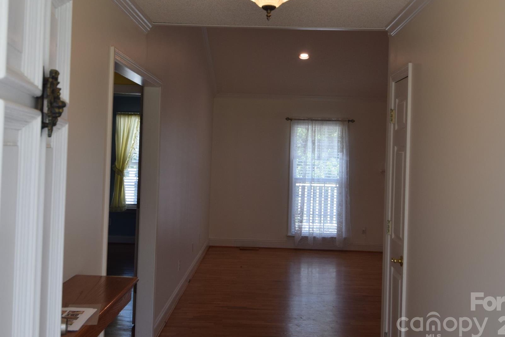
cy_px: 136
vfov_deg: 29.2
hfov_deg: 42.8
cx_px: 252
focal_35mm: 46
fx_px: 645
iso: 400
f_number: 6.3
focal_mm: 24
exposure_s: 1/160
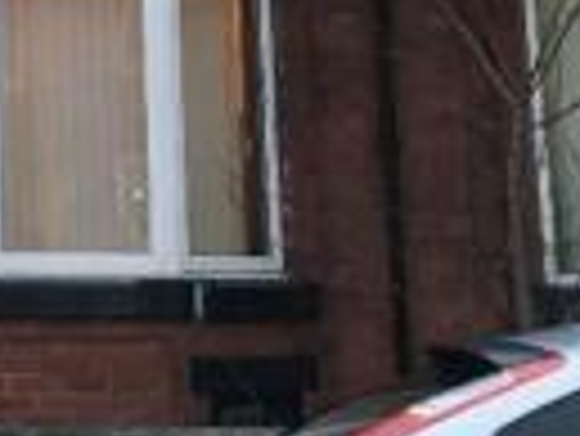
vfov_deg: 10.8
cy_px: -281
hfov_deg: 14.5
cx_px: -160
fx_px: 2197
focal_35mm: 131
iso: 125
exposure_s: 1/33
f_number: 2.2
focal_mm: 4.15
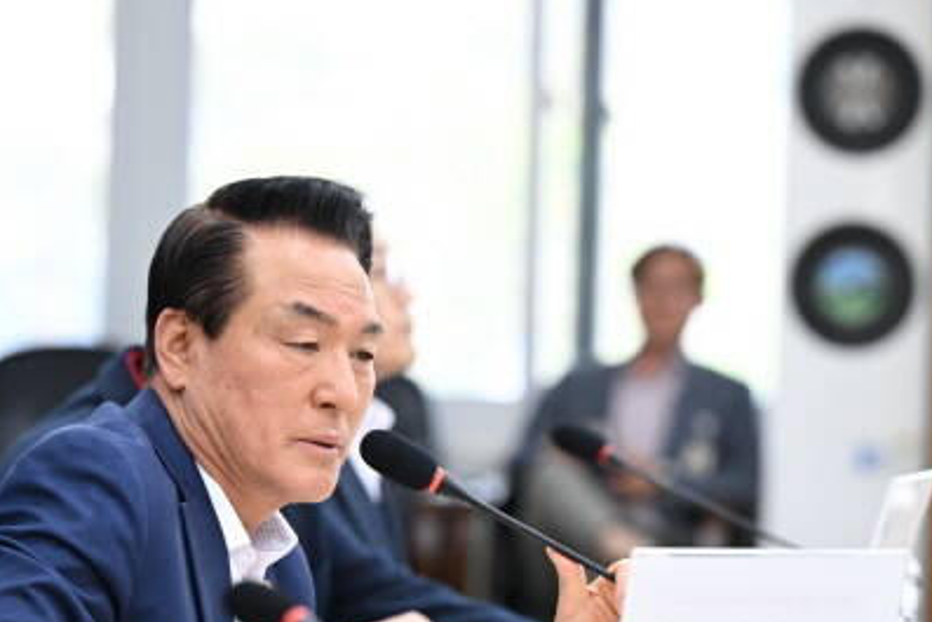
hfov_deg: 9.1
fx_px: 5853
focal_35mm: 226
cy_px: 459
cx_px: 393
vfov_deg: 6.1
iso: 1000
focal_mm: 140
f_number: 4
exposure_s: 1/200
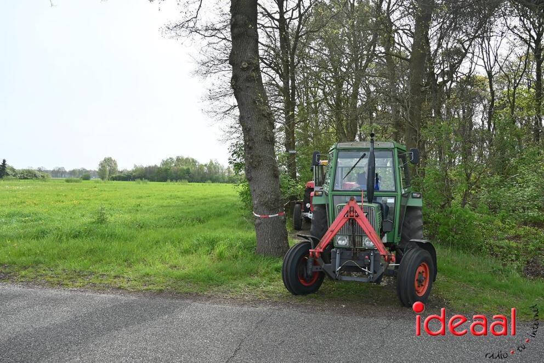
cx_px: 272
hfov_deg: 67.4
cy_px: 182
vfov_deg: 47.9
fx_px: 408
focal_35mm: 27
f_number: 6.3
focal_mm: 18
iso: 100
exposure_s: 1/250
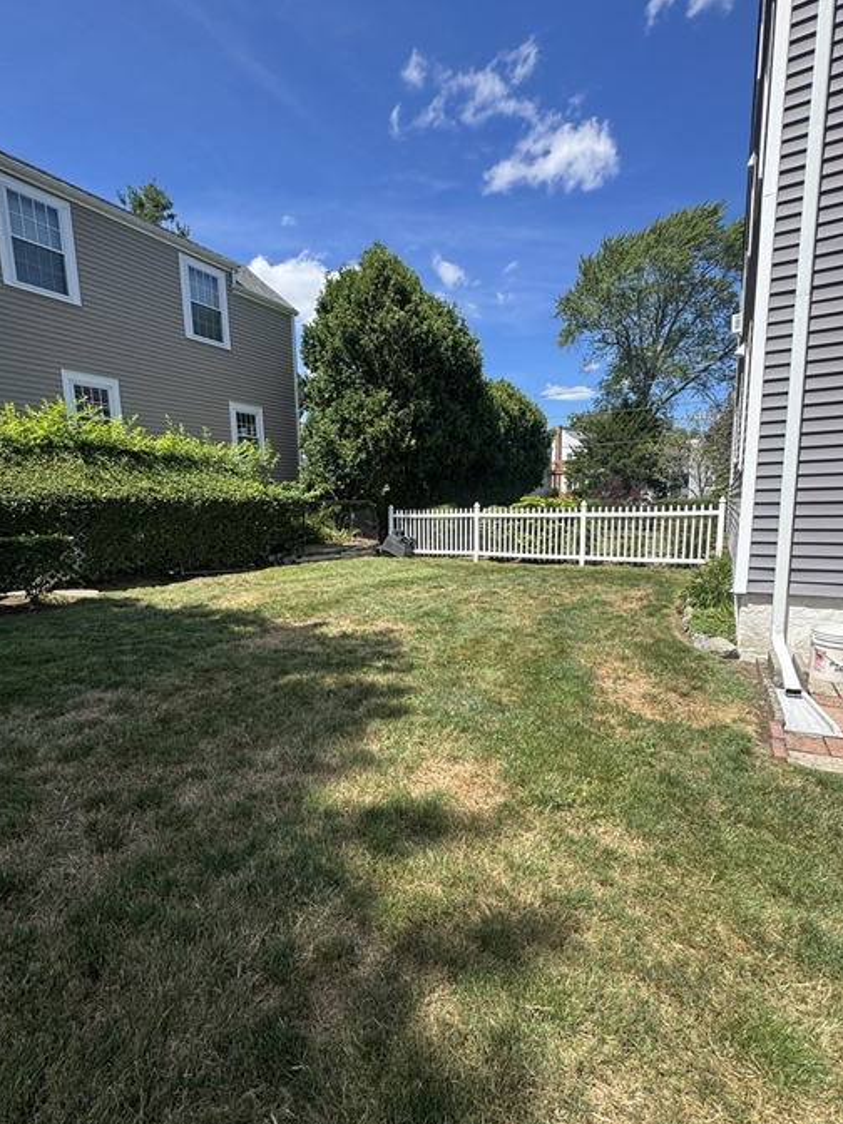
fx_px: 520
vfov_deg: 94.4
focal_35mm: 16
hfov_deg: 78.1
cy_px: 587
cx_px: 415
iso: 40
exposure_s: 1/693
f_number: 2.2
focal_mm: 2.22
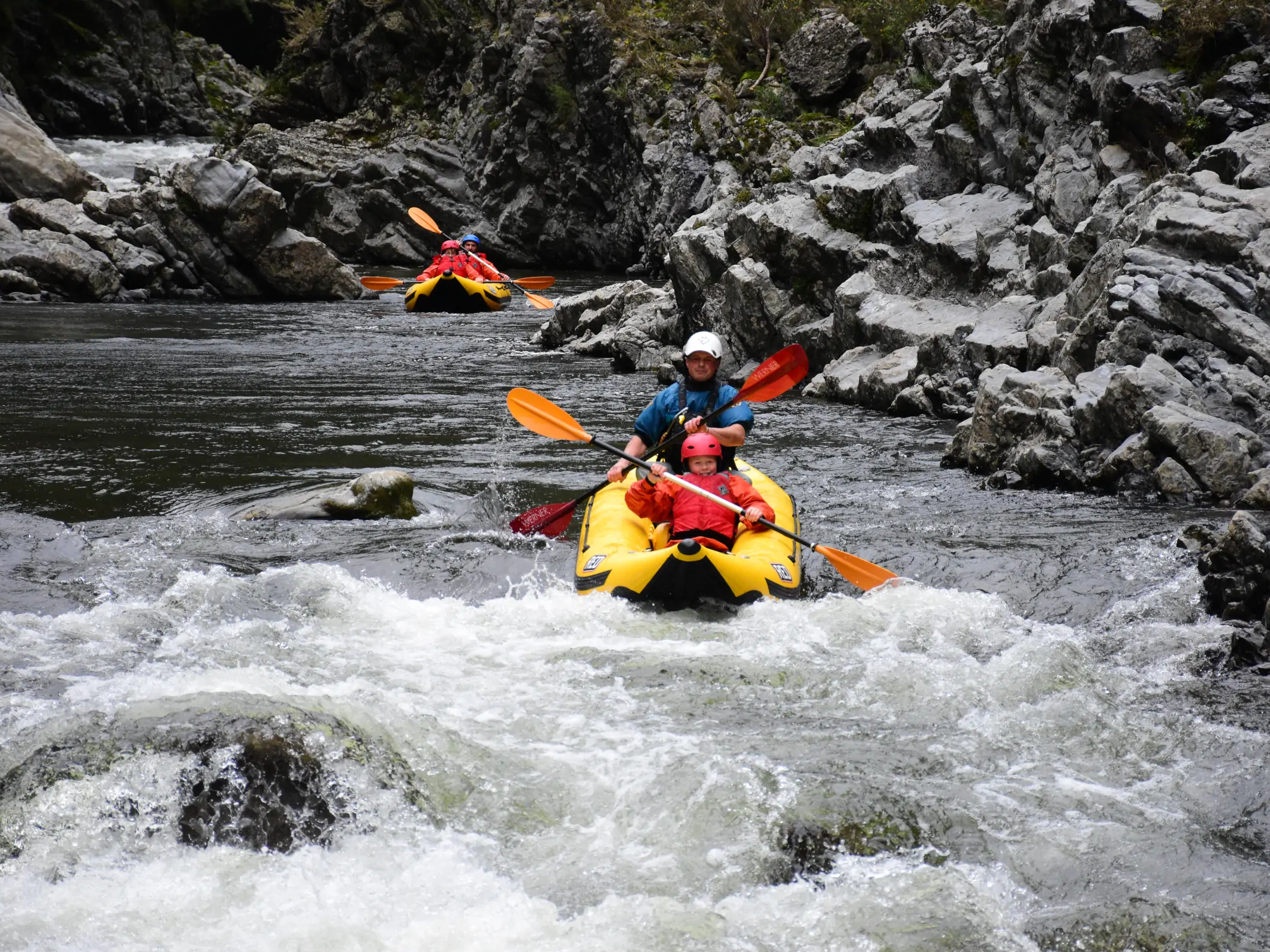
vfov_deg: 8.7
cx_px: 657
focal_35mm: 172
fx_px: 6293
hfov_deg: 11.5
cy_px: 479
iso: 1600
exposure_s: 1/2000
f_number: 5.6
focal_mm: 105
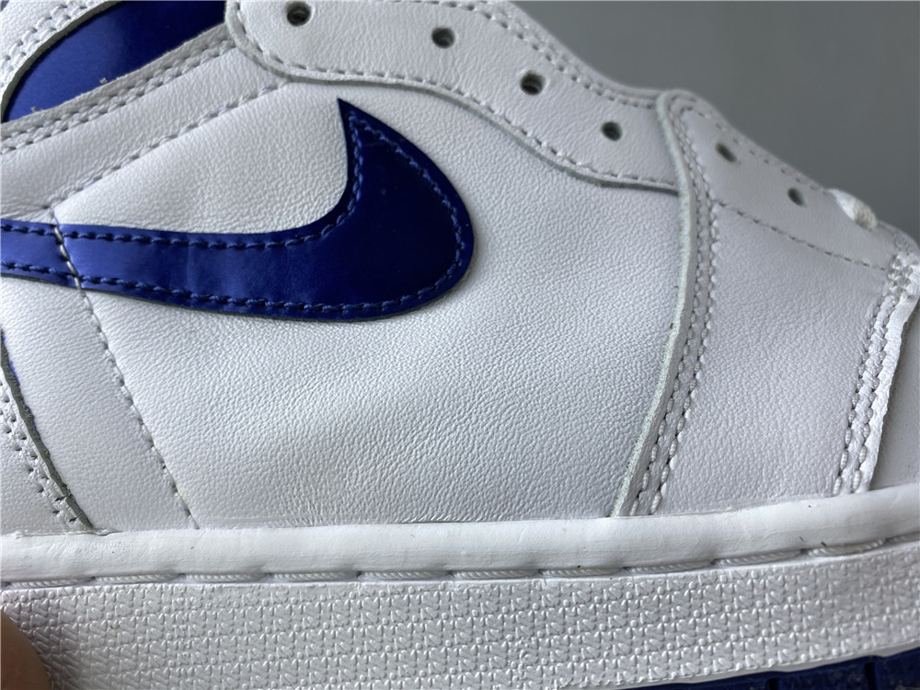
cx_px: 460
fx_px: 691
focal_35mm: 26
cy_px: 345
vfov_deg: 53.1
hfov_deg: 67.3
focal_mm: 4.25
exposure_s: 1/101
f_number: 1.8
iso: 32
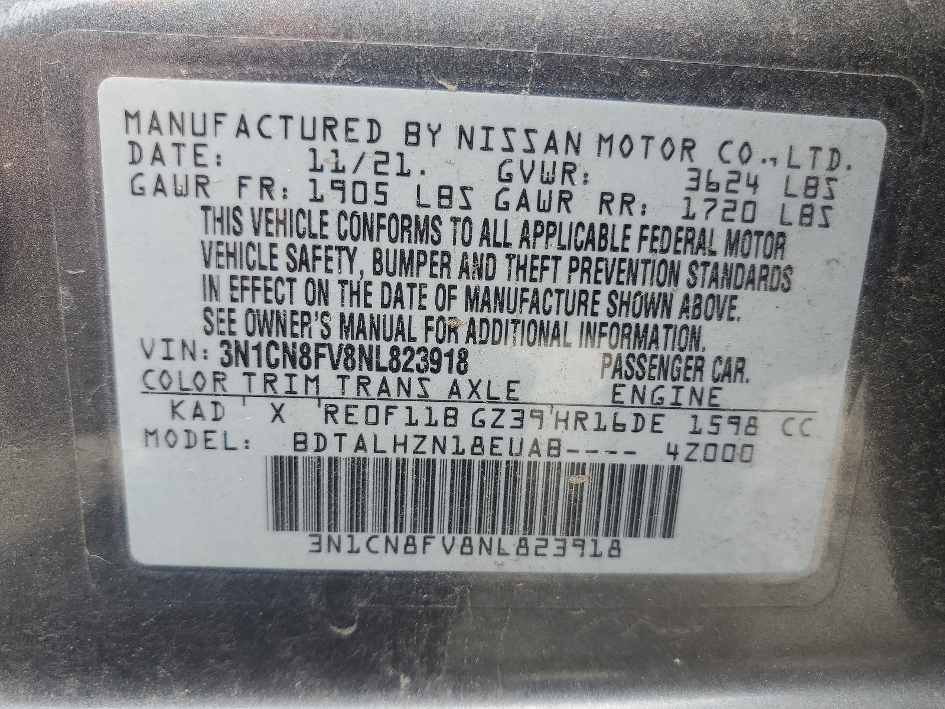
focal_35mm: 26
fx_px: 710
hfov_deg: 67.3
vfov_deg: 53.1
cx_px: 472
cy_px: 354
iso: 50
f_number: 1.5
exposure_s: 1/238
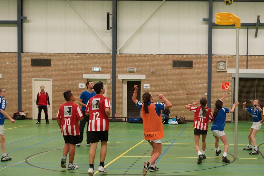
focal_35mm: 43
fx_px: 315
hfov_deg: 45.4
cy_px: 85
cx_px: 128
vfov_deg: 31.2
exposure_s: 1/200
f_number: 2.8
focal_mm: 24
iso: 800
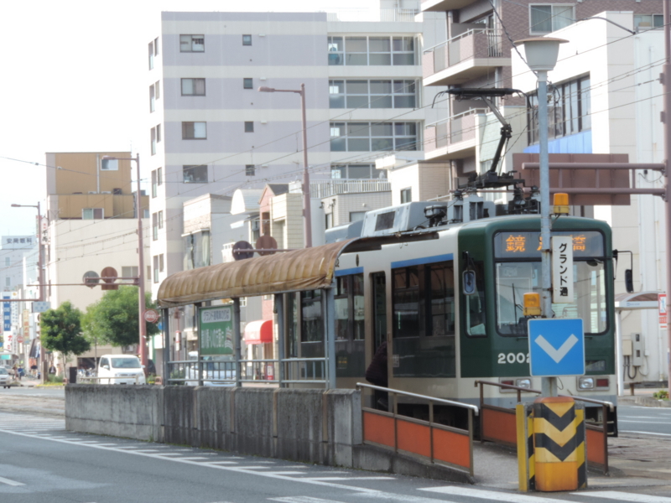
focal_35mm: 145
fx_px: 2811
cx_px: 336
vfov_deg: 10.2
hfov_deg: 13.6
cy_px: 252
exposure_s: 1/160
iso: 80
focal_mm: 25.8
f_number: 4.4
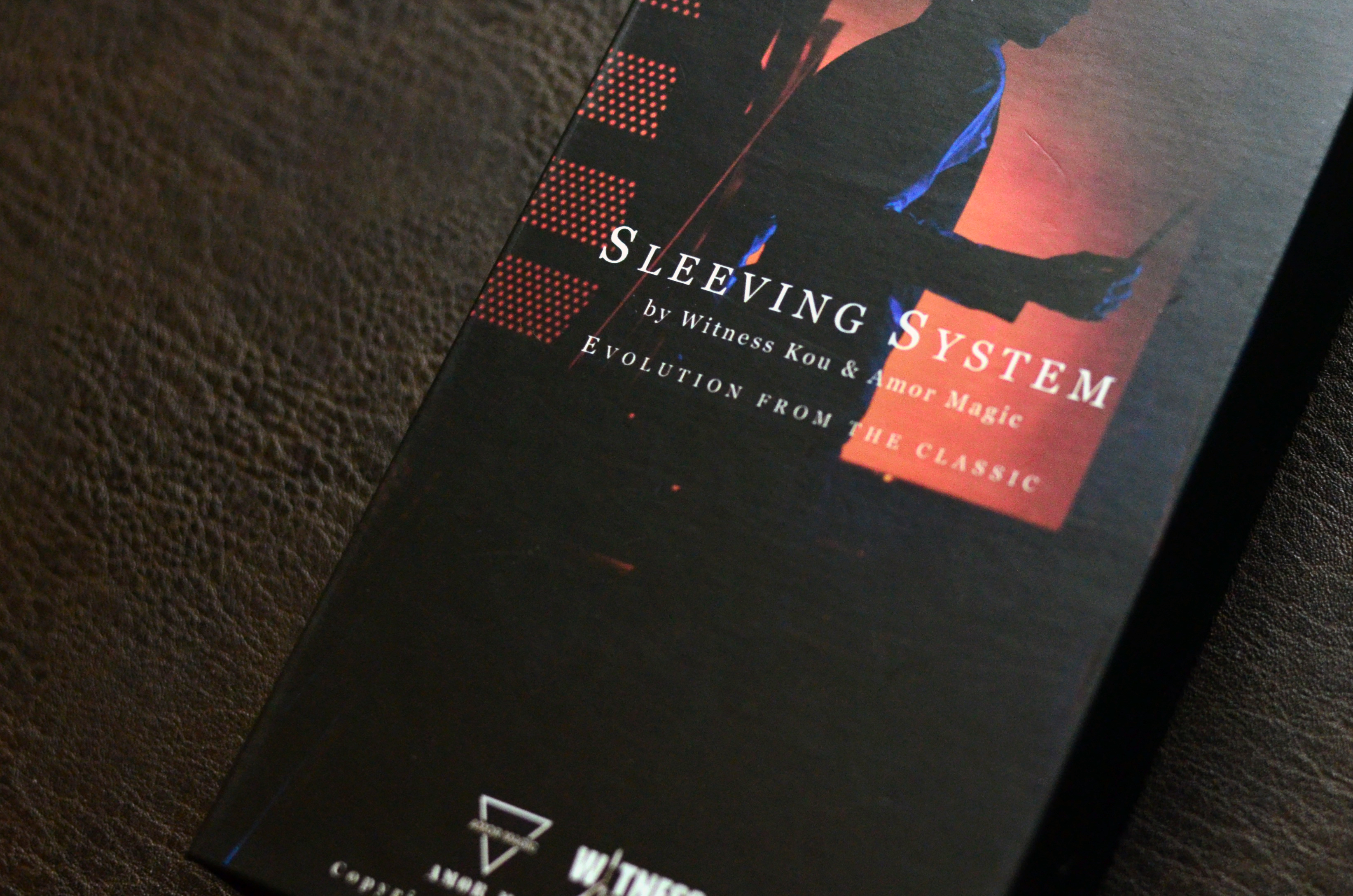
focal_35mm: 79
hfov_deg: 25.7
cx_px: 820
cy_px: 367
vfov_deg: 17.2
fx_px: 2954
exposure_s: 1/400
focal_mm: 35
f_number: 3.5
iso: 1600
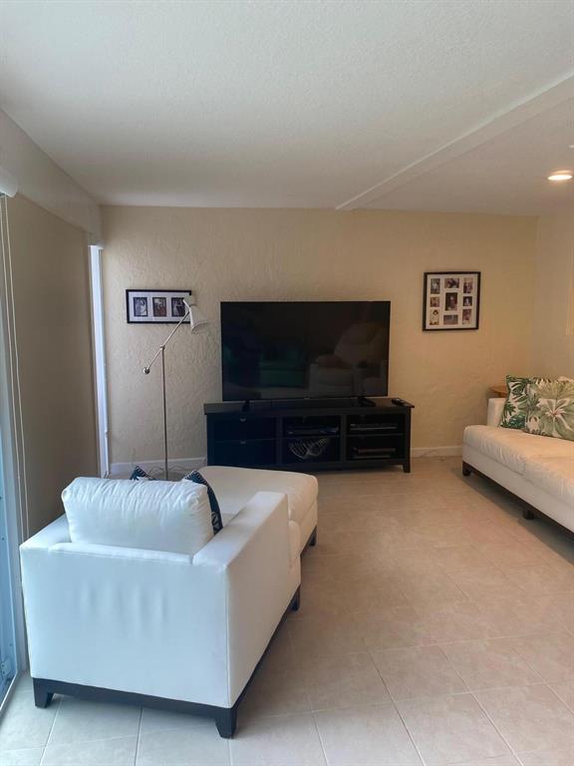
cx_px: 287
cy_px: 383
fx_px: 575
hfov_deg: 53.1
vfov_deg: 67.3
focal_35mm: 26
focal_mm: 4.25
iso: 80
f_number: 1.8
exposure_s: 1/120
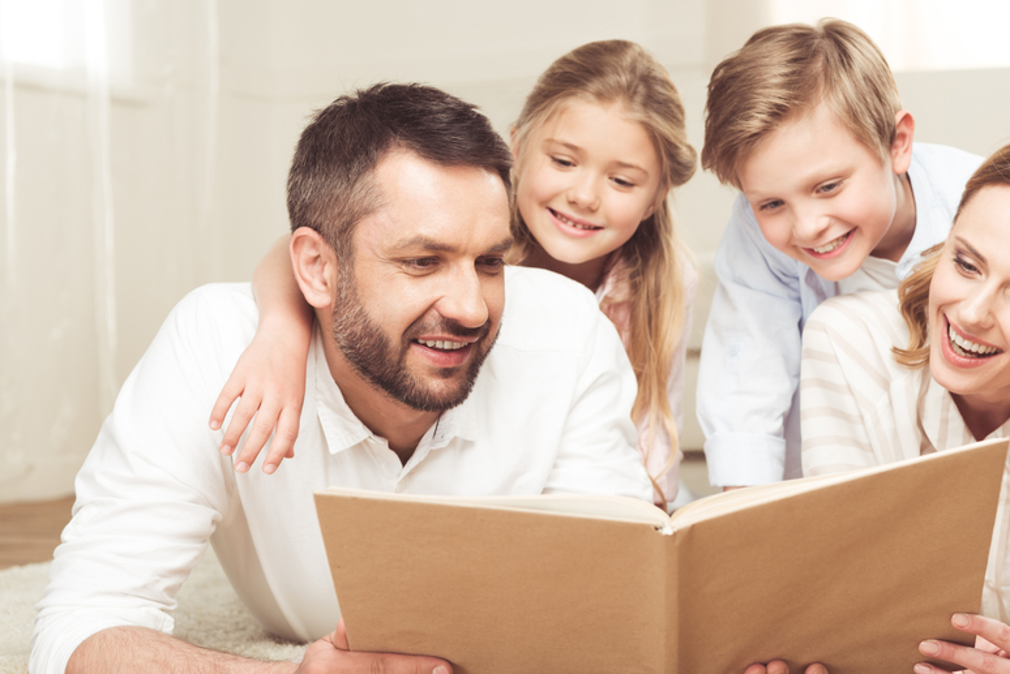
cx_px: 615
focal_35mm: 71
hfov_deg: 28.4
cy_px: 371
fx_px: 1993
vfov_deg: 19.2
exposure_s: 1/160
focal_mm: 55
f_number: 4.5
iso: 200
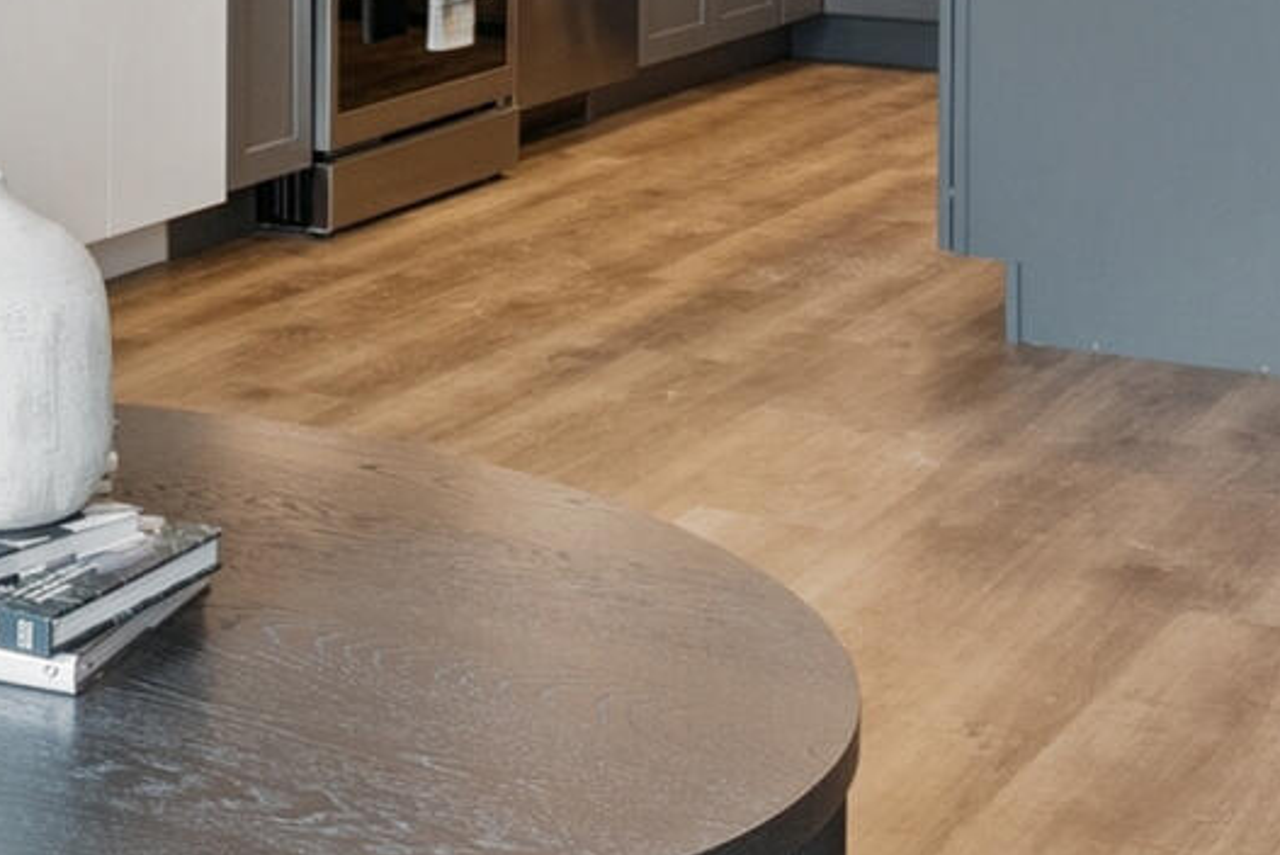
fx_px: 3237
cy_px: -322
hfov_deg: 20.5
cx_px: -352
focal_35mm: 91
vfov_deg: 14.3
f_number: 7.1
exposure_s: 1/25
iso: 640
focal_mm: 16
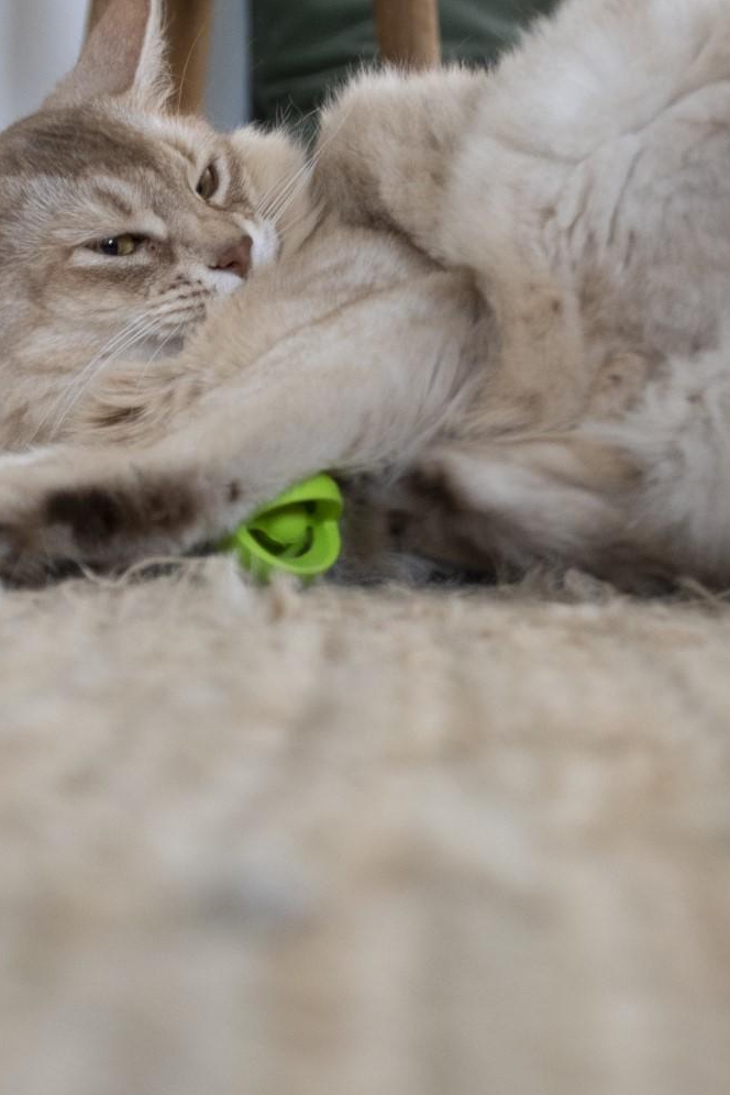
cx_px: 245
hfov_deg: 11.2
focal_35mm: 122
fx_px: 3711
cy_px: 505
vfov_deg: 16.8
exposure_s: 1/100
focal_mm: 50
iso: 1000
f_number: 5
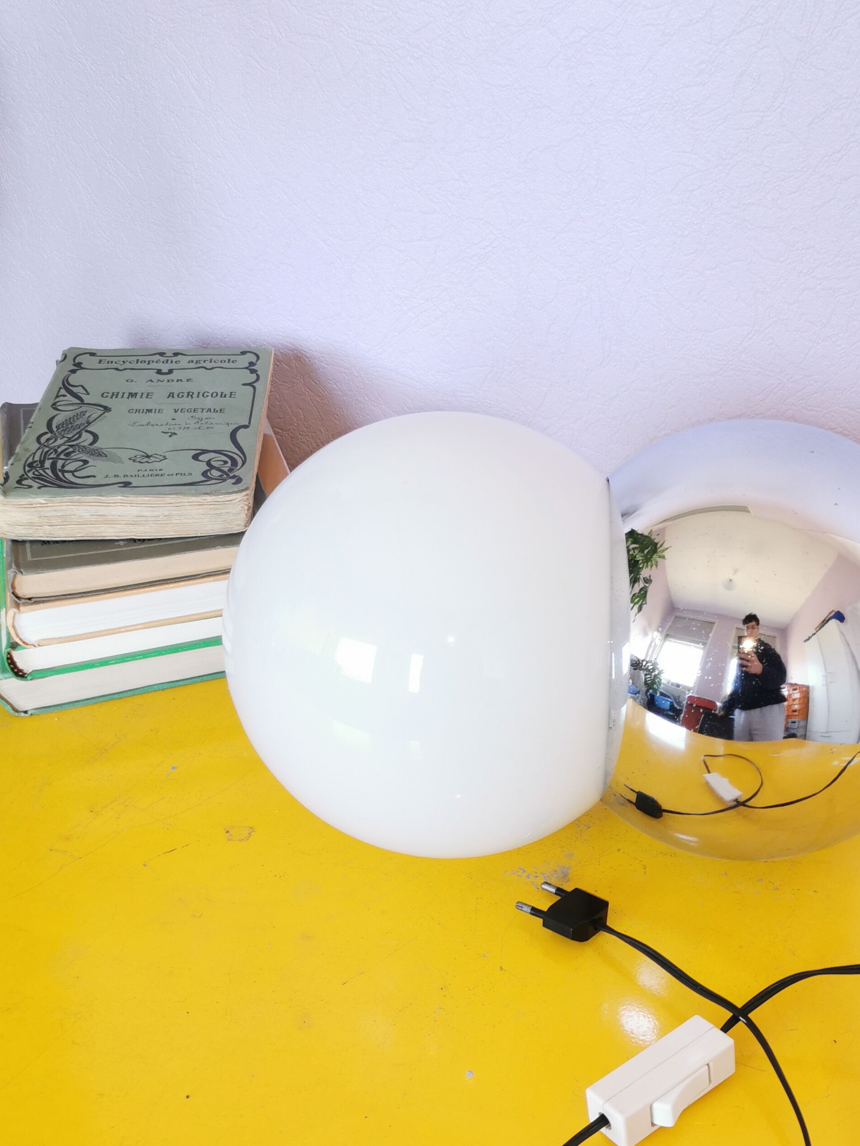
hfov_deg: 36.3
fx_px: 1292
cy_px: 746
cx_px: 605
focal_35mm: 39
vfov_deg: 47.2
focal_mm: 5.58
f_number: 1.8
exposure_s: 1/50
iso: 100
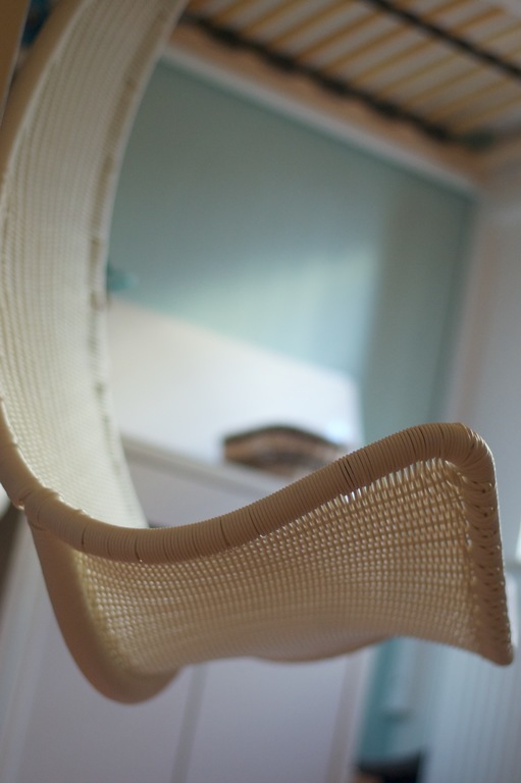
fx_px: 1630
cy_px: 392
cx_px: 260
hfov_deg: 18.2
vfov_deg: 27.0
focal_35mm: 75
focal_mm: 50
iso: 800
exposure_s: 1/50
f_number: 2.2
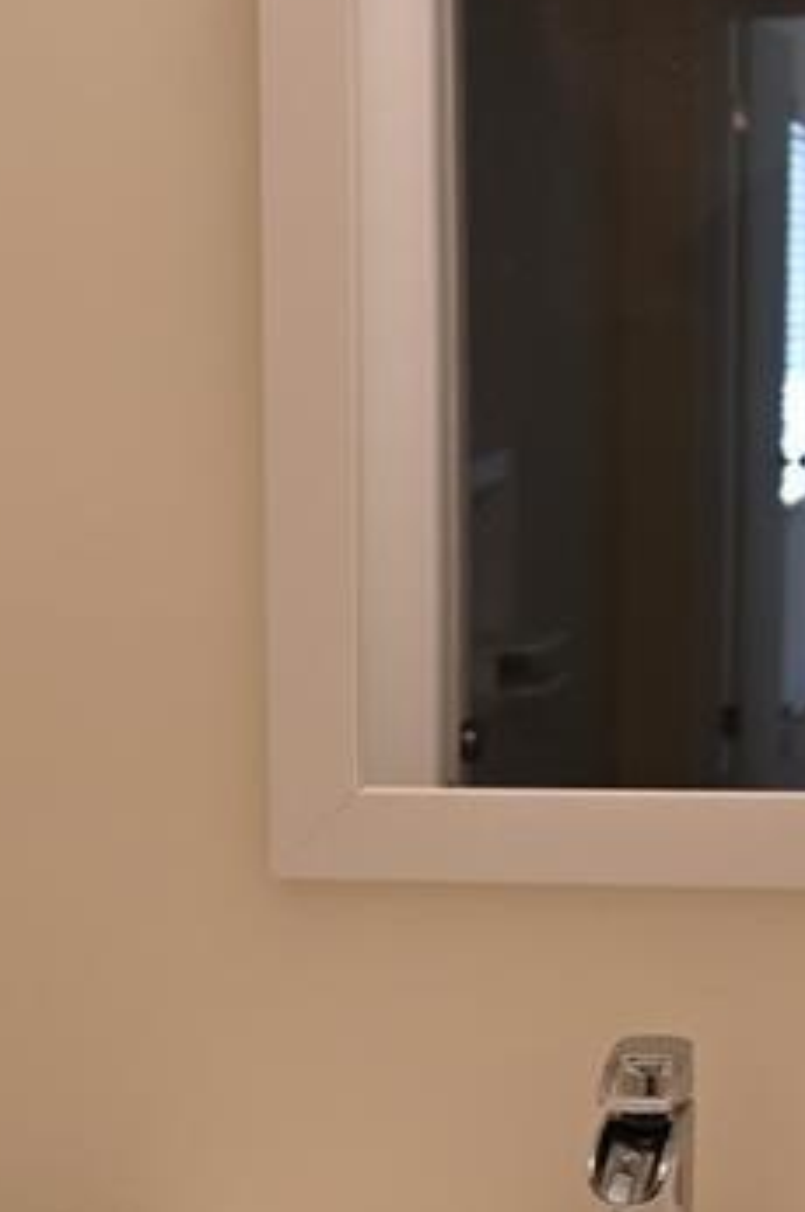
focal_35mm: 111
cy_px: 1093
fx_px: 3730
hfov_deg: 12.0
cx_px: -229
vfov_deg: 18.1
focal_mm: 32
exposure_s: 1/160
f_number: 3.8
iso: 400
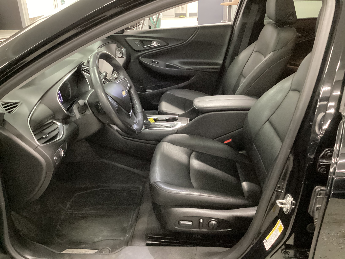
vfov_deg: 45.4
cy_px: 130
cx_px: 172
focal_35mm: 31
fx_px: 309
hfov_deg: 58.4
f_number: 2.4
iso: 640
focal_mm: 3.3
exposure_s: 1/20
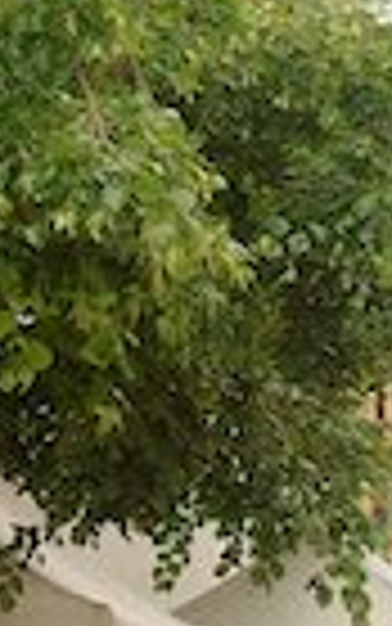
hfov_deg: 5.3
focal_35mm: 246
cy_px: 437
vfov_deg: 8.5
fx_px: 4201
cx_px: 108
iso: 200
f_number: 5
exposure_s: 1/640
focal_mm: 18.3
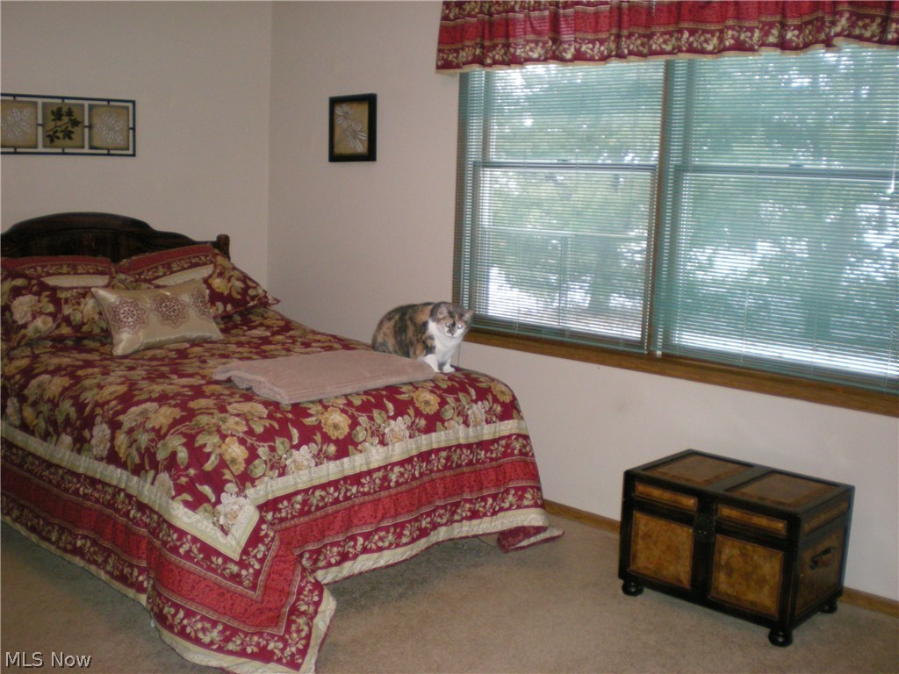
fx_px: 987
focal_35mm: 38
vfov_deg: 37.7
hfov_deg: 49.0
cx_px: 450
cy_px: 337
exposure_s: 1/60
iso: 252
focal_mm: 6.3
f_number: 3.1
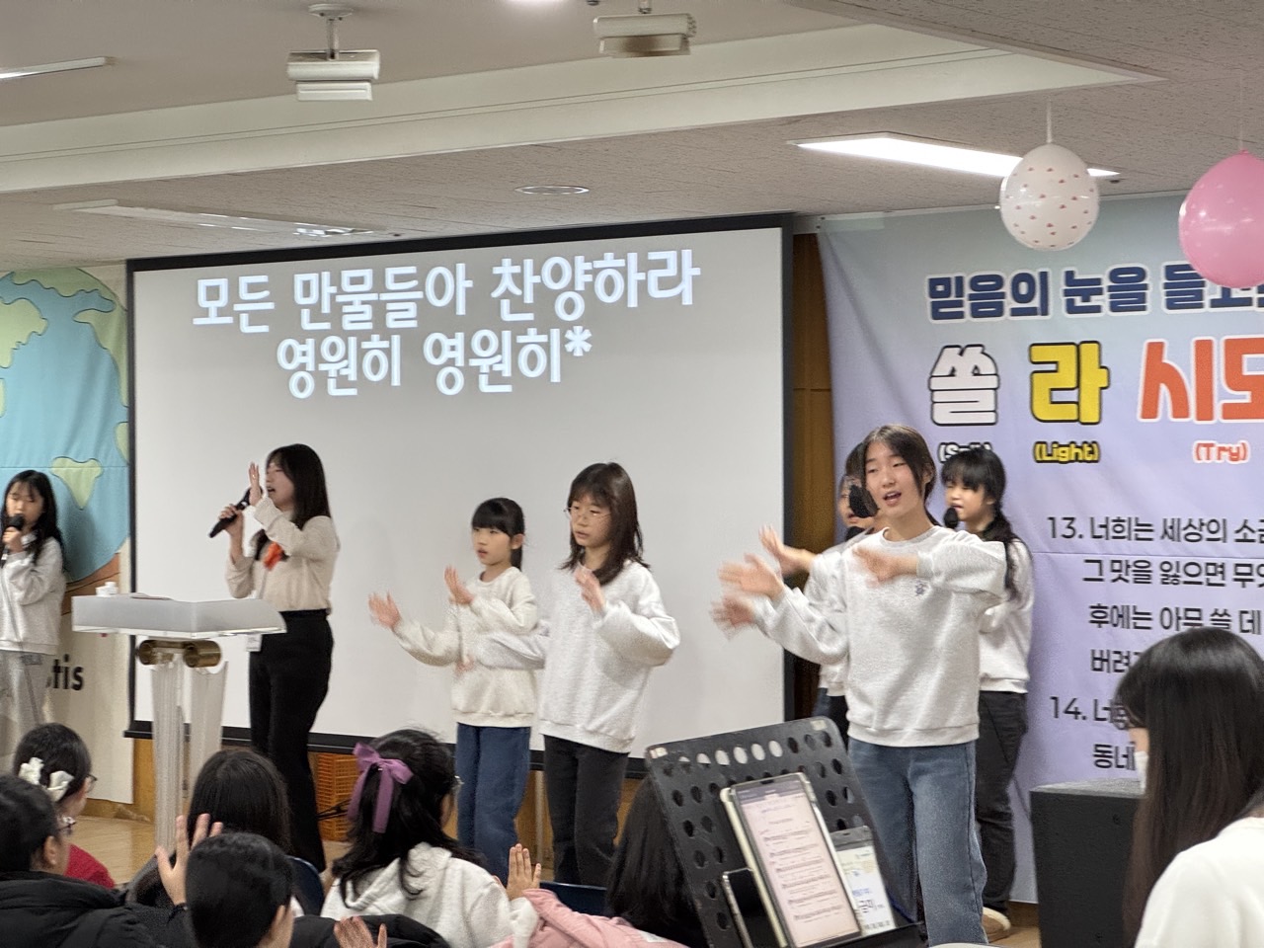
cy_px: 474
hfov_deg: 25.3
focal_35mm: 77
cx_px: 632
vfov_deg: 19.1
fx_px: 2812
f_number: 2.8
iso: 320
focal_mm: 9
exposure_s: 1/60
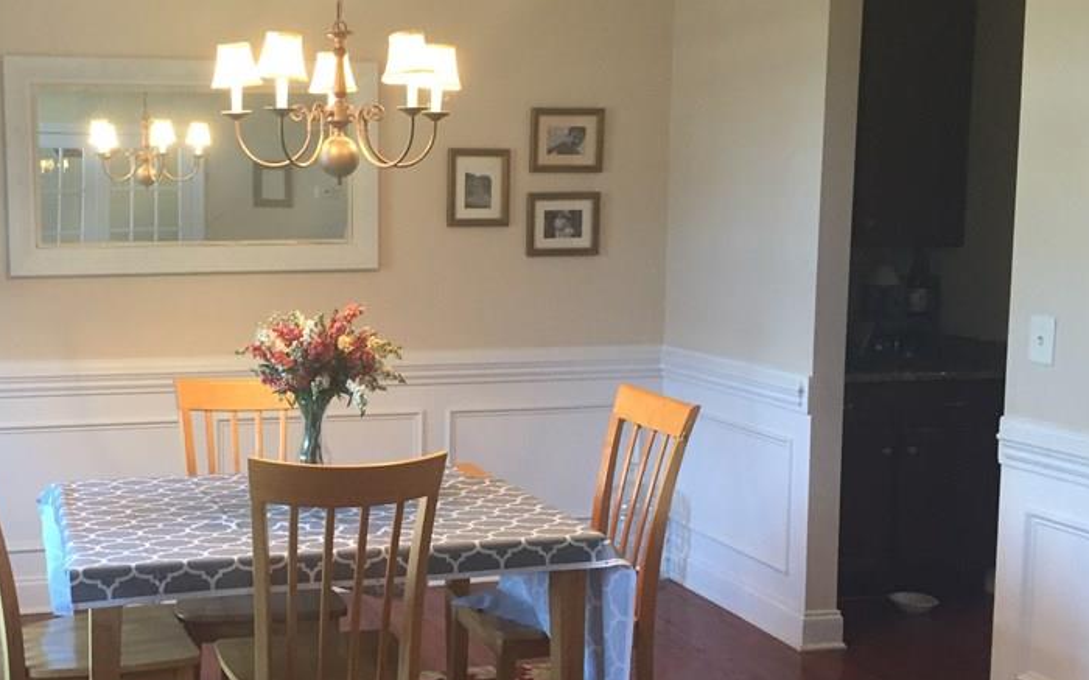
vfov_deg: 28.6
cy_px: 347
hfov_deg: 43.3
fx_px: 1335
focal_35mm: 45
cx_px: 310
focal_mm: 4.15
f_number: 2.2
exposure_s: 1/30
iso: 125
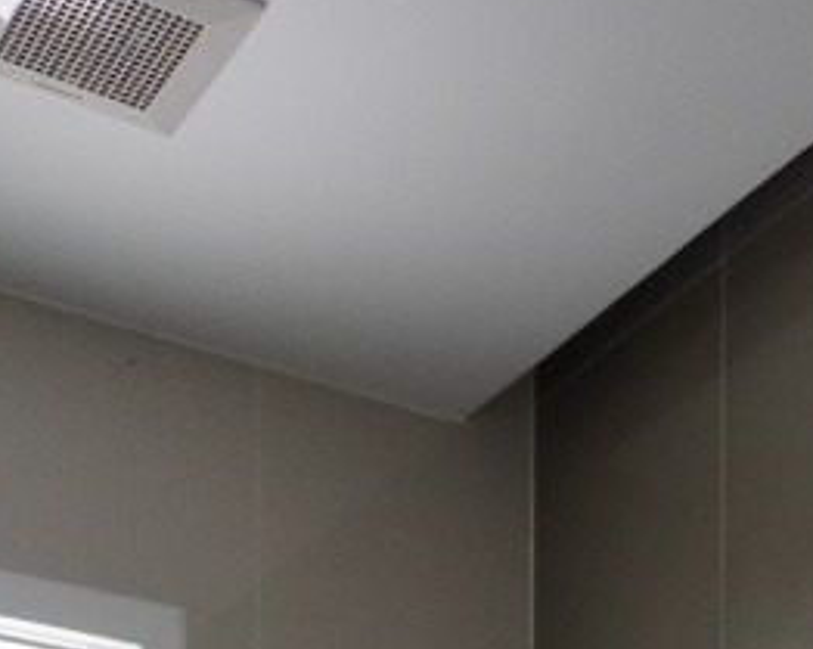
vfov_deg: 13.7
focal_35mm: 86
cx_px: 649
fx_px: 2067
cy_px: 1484
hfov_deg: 22.0
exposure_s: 1/160
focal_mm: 16
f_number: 3.5
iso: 1600
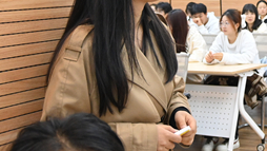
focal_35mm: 79
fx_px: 559
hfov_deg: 25.6
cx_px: 265
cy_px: -57
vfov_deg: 14.5
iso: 2000
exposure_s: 1/125
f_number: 3.8
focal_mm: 20
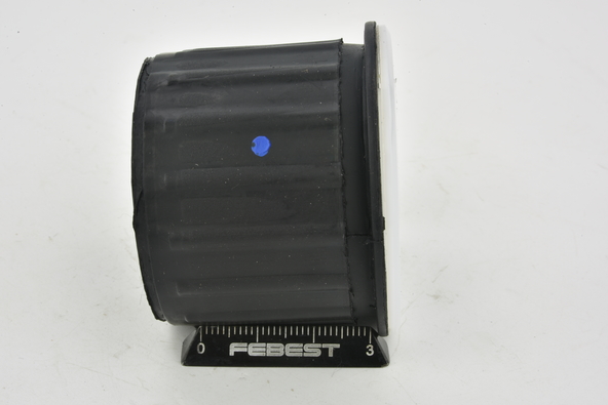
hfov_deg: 27.7
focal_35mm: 73
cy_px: 212
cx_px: 275
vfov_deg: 18.7
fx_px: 1233
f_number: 32
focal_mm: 60
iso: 64
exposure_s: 1/2.5
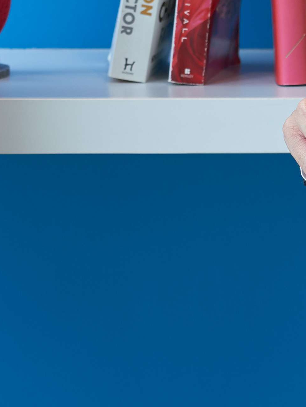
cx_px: 287
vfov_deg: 3.7
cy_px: -133
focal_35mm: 538
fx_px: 6340
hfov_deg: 2.8
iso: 200
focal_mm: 91
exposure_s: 1/80
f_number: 3.5
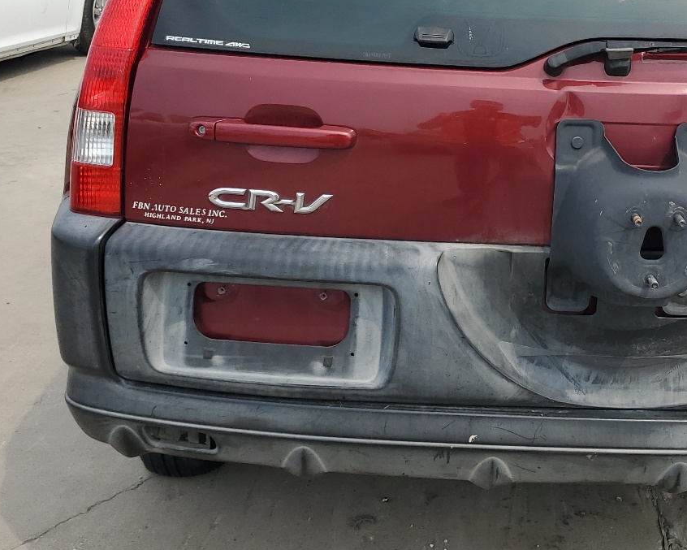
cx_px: 495
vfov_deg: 31.0
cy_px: 155
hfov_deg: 38.0
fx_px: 976
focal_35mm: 48
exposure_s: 1/2500
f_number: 1.5
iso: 50
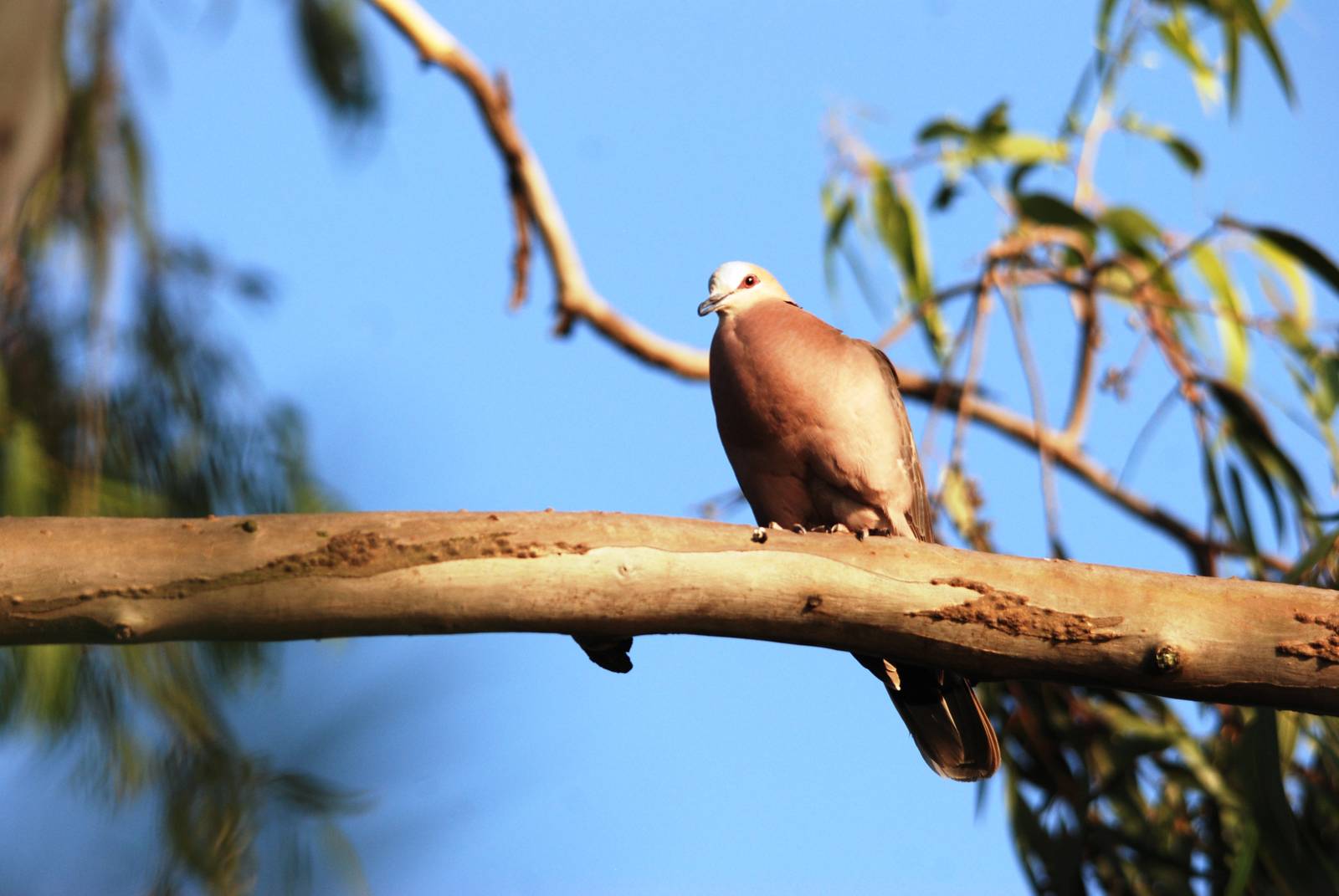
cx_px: 670
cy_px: 448
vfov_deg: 3.4
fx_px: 15081
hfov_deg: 5.1
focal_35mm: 405
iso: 360
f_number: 6
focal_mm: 270
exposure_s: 1/500
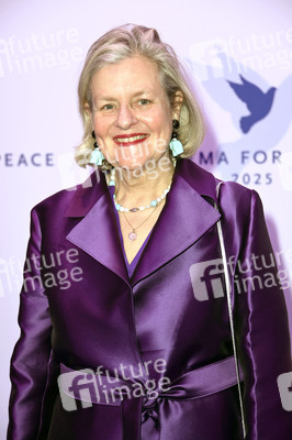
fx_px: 1219
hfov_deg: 13.7
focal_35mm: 100
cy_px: 220
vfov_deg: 20.4
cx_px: 146
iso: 500
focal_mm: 100
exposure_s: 1/250
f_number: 5.6
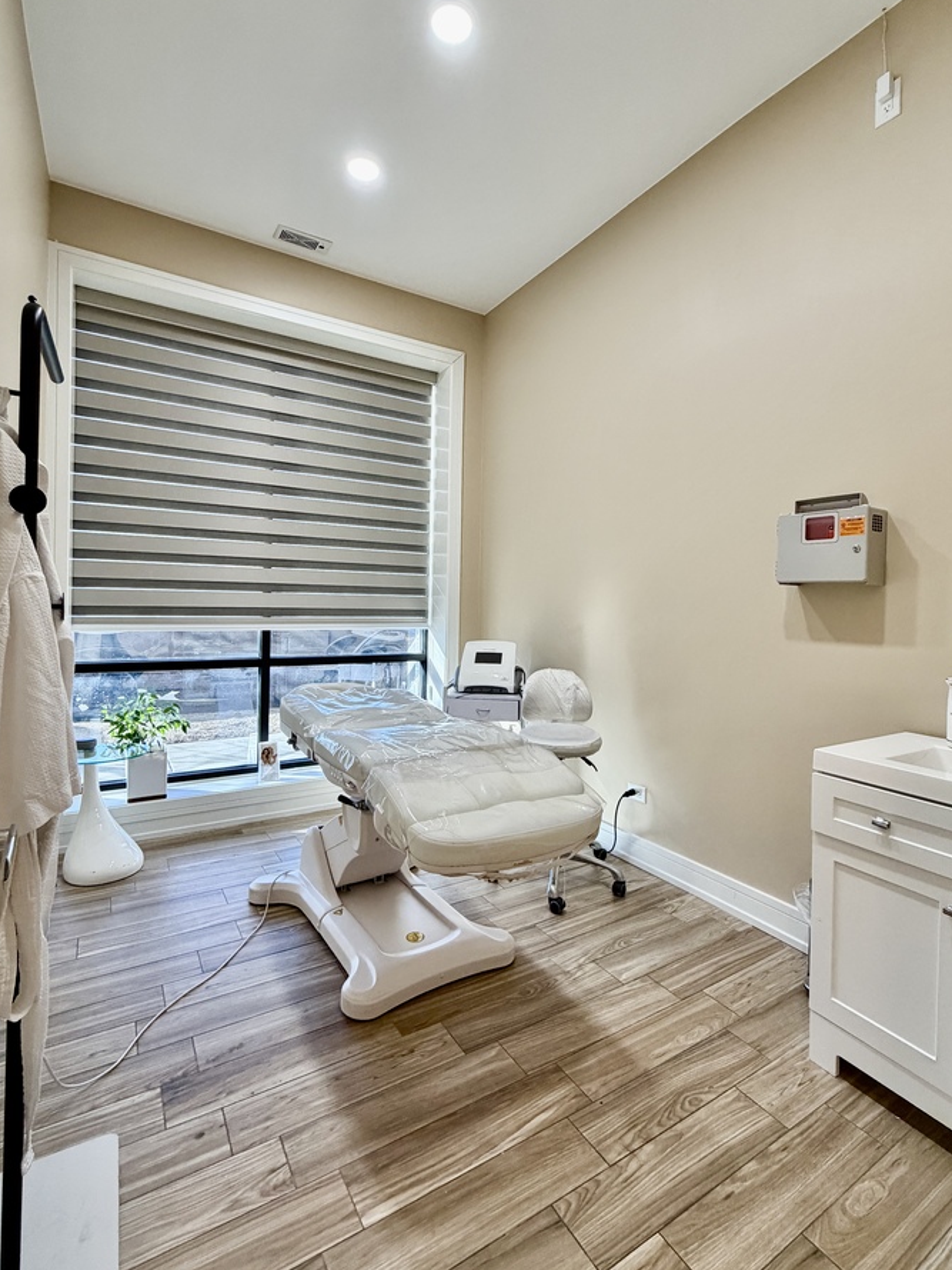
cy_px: 613
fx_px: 623
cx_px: 497
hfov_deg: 74.7
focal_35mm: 17
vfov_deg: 91.0
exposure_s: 1/120
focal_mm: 2.22
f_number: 2.2
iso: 250
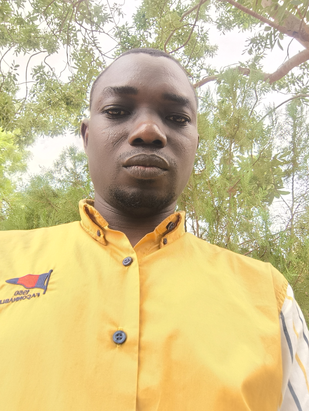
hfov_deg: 56.8
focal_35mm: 24
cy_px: 206
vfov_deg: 71.6
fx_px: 286
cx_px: 154
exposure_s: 1/330
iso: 50
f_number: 2.45
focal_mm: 3.26
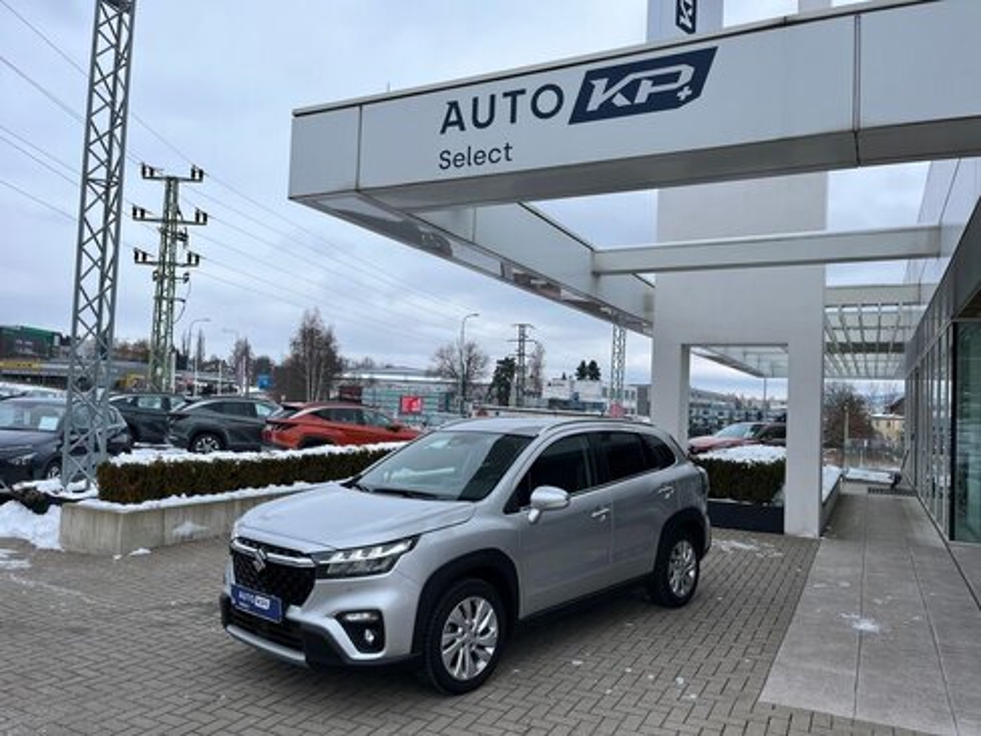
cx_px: 490
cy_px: 368
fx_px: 737
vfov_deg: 53.1
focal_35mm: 26
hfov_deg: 67.3
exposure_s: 1/432
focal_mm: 5.1
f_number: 1.6
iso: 50
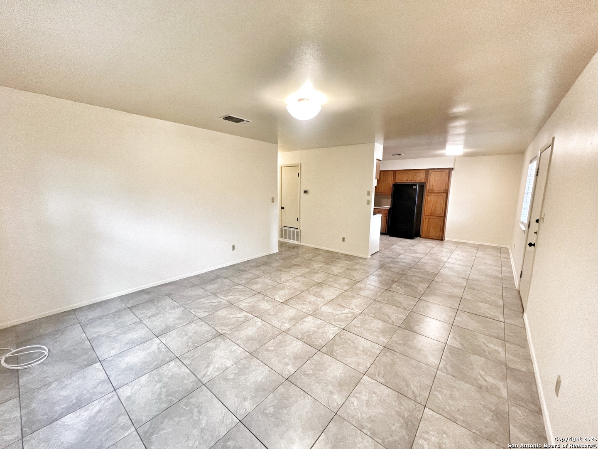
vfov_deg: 89.9
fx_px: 225
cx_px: 299
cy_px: 224
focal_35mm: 13
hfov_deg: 106.2
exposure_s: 1/60
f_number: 1.8
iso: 200
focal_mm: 1.57
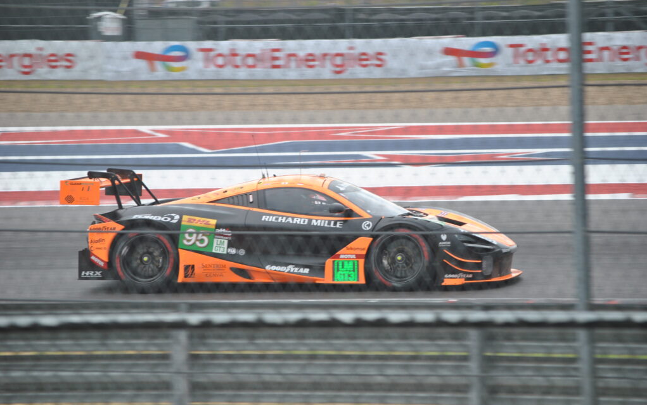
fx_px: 3138
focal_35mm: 178
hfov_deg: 11.8
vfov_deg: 7.4
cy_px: 210
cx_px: 324
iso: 200
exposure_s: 1/400
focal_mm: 116
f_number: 5
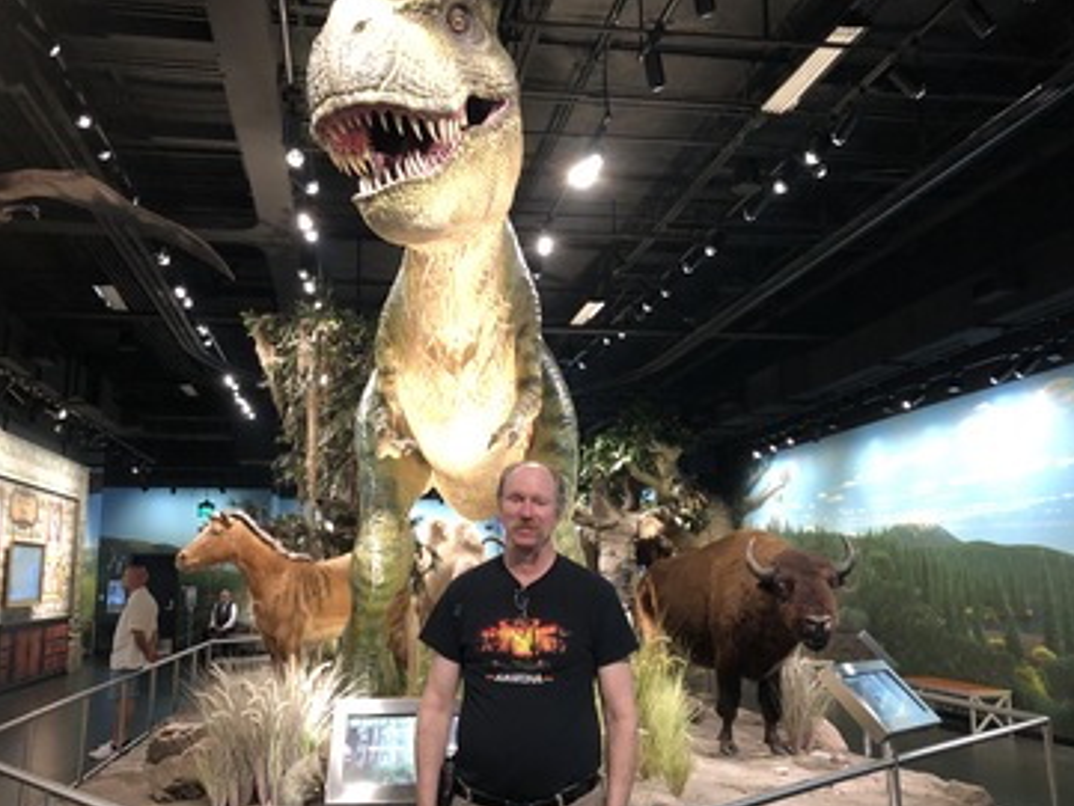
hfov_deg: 58.3
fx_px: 962
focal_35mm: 31
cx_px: 497
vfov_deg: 45.4
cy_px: 431
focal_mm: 3.99
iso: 100
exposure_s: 1/10
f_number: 1.8
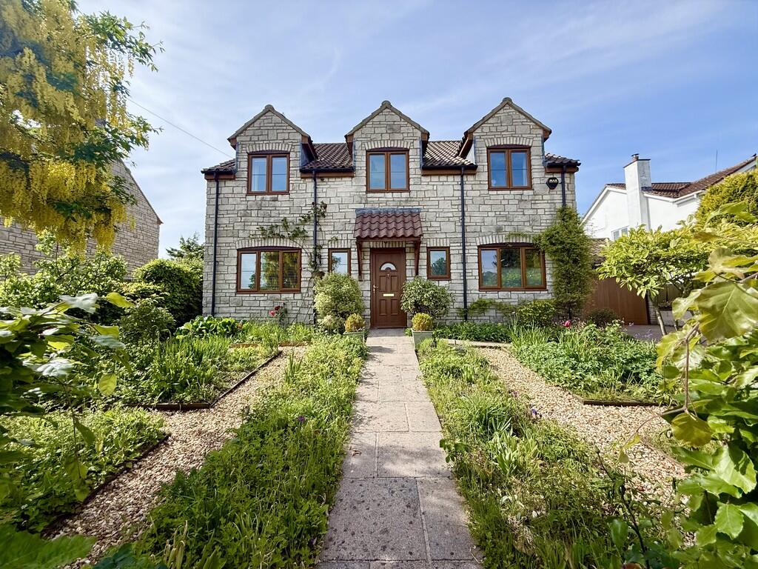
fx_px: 307
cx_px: 379
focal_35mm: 14
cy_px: 284
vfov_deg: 85.7
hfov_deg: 102.1
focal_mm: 2.22
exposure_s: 1/1050
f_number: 2.2
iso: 64
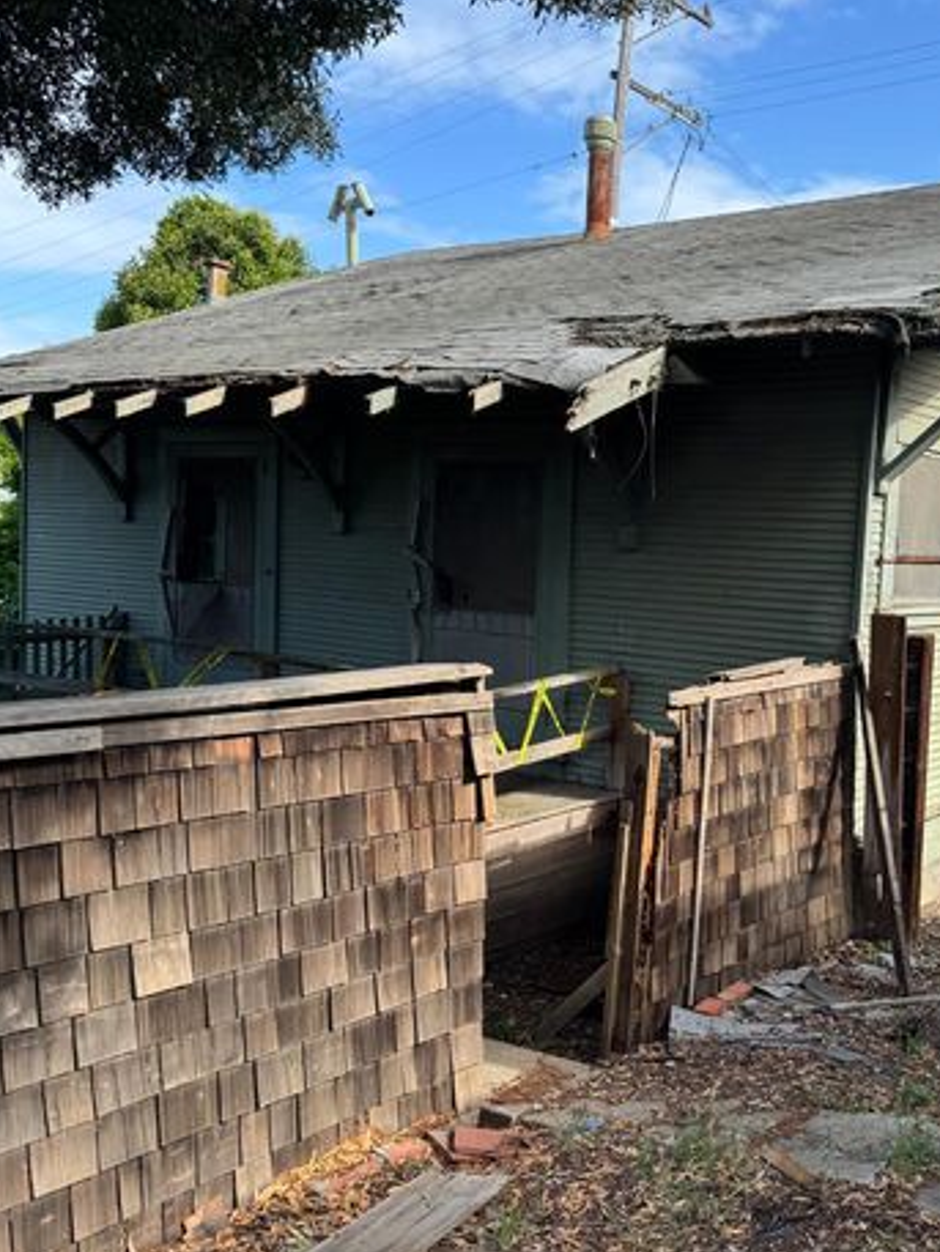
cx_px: 658
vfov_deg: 52.6
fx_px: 1267
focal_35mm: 35
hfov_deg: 40.0
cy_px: 647
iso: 80
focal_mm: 6.76
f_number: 1.78
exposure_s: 1/1721
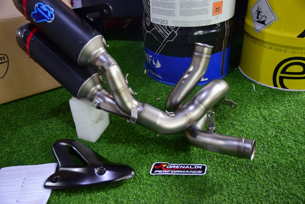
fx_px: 305
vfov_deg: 36.9
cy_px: 102
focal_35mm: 36
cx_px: 152
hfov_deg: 53.1
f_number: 3
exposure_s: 1/30
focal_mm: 24
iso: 1000
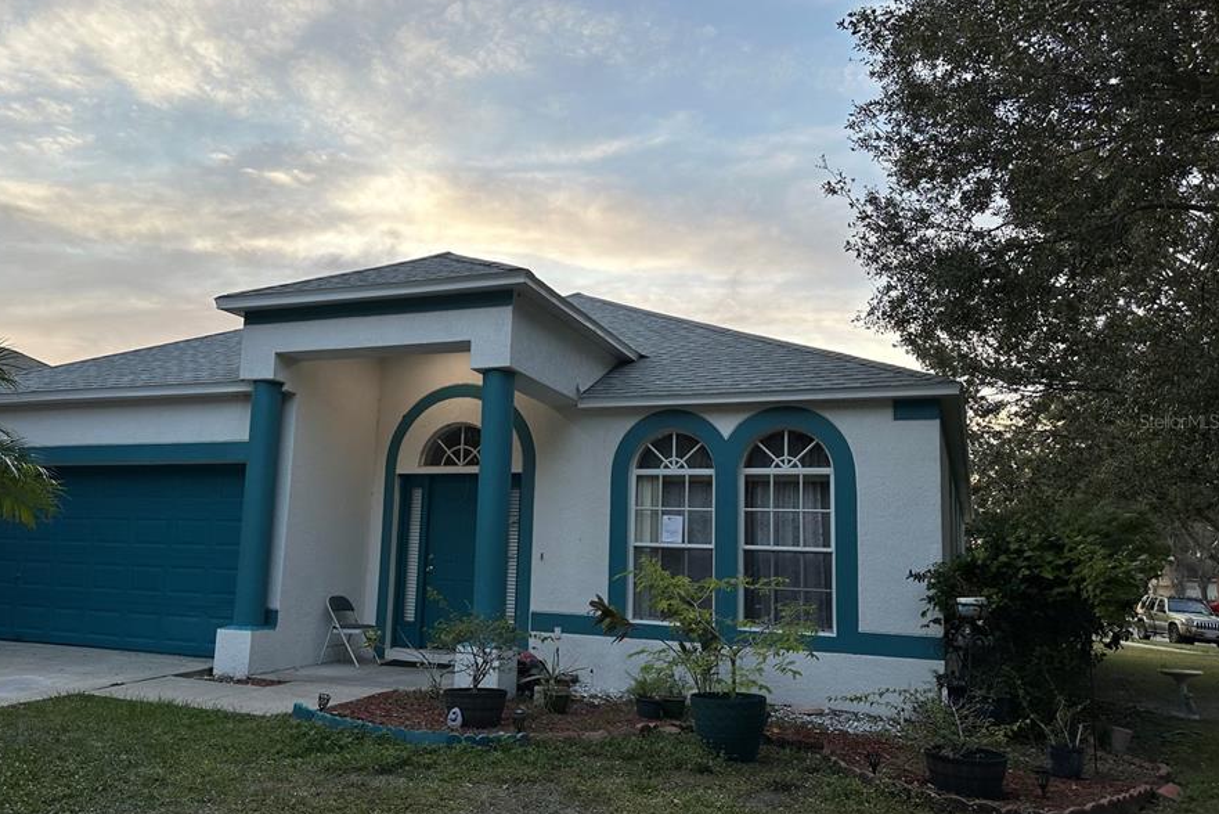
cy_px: 421
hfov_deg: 63.3
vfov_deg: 45.0
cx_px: 515
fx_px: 982
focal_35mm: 29
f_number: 1.78
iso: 64
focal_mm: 6.86
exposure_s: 1/153
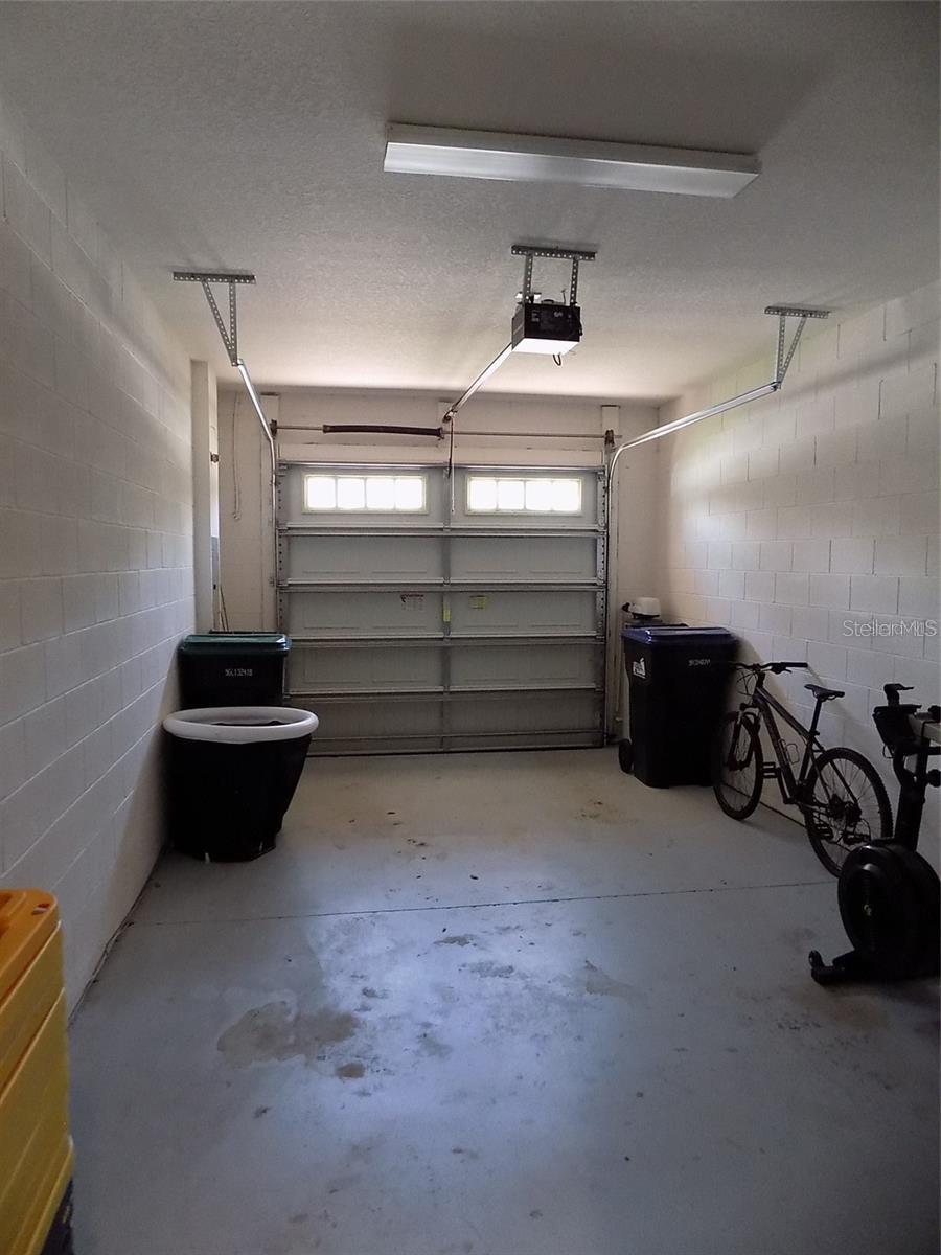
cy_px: 628
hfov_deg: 58.9
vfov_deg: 73.9
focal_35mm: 23
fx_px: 834
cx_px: 470
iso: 360
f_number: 3.1
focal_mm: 4
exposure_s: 1/30
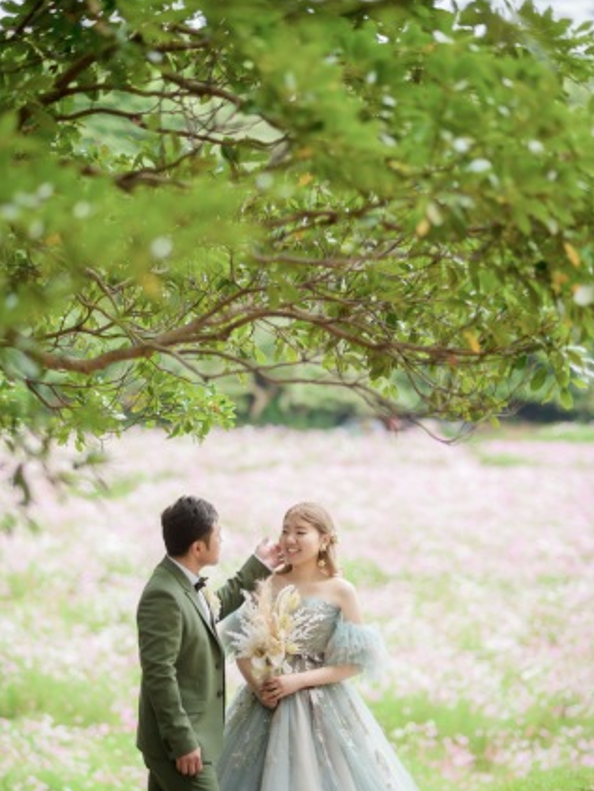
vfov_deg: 21.1
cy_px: 438
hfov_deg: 15.9
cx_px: 296
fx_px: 2126
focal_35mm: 93
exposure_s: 1/250
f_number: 2
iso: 100
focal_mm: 85
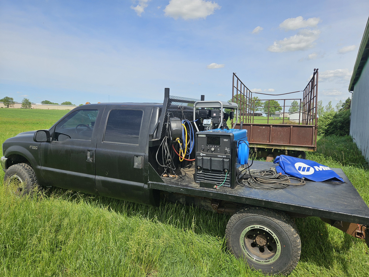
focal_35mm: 23
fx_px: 245
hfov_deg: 73.9
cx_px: 184
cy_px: 138
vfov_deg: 58.9
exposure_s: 1/2308
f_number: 1.8
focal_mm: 5.4
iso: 25
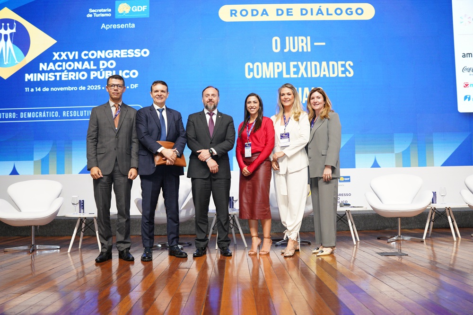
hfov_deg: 56.9
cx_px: 236
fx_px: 436
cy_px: 158
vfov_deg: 39.7
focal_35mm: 33
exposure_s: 1/125
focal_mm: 33.2
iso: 2000
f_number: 2.8
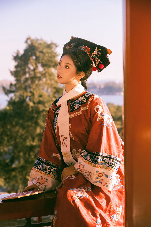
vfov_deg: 28.5
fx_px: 447
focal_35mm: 71
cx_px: 76
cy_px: 114
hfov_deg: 19.2
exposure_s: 1/200
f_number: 4.5
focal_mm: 70
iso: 100
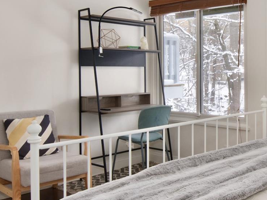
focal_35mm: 44
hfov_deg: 40.6
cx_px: 220
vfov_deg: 32.4
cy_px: 73
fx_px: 342
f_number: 11
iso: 640
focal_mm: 11
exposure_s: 1/30
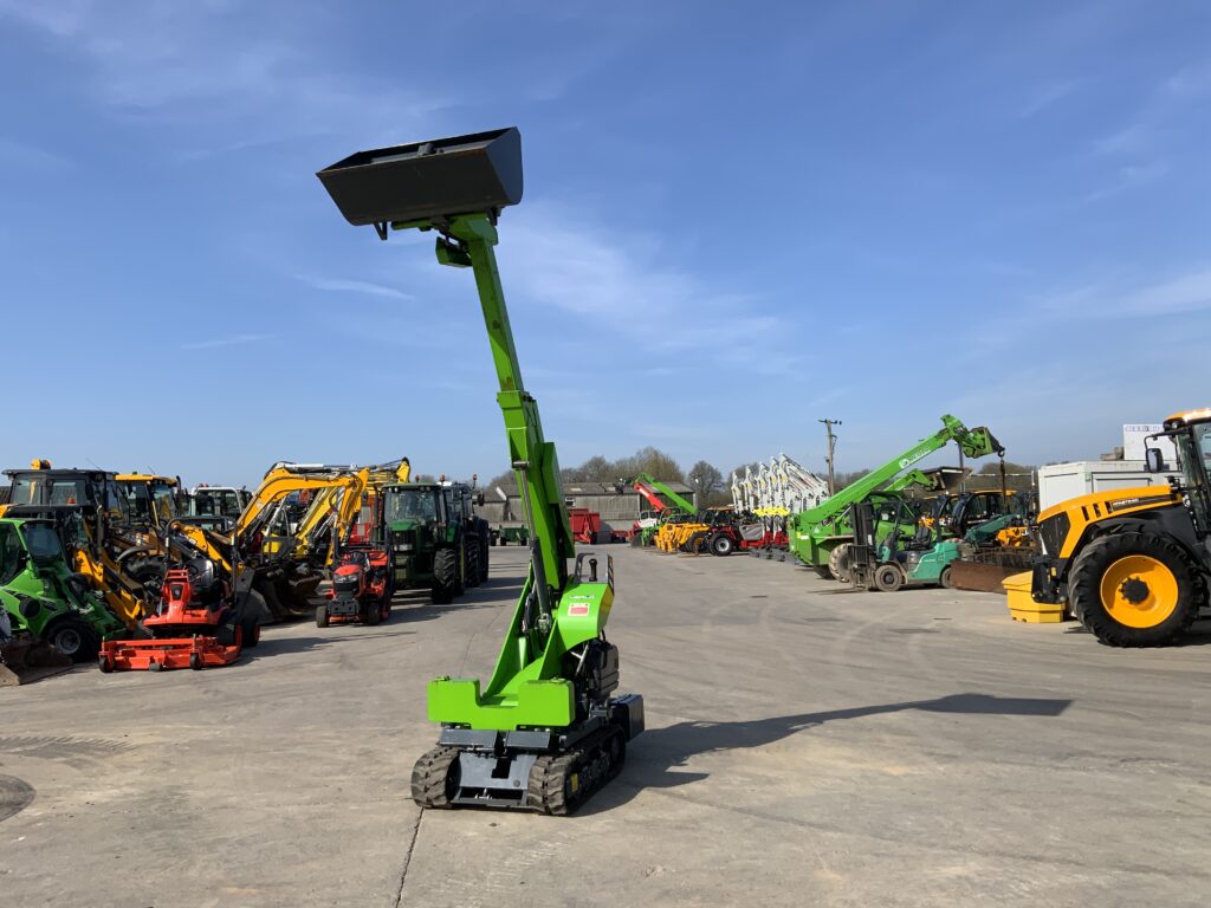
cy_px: 454
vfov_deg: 48.2
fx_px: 1015
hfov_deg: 61.7
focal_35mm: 29
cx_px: 606
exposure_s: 1/2227
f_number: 1.8
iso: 16
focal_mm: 3
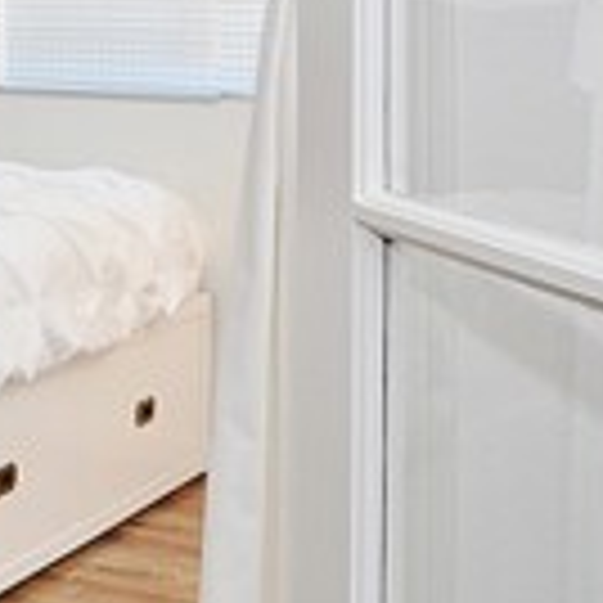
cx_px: -428
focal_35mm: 85
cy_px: -83
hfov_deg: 17.3
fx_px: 1675
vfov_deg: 19.4
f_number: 8
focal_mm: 14
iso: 320
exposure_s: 1/15
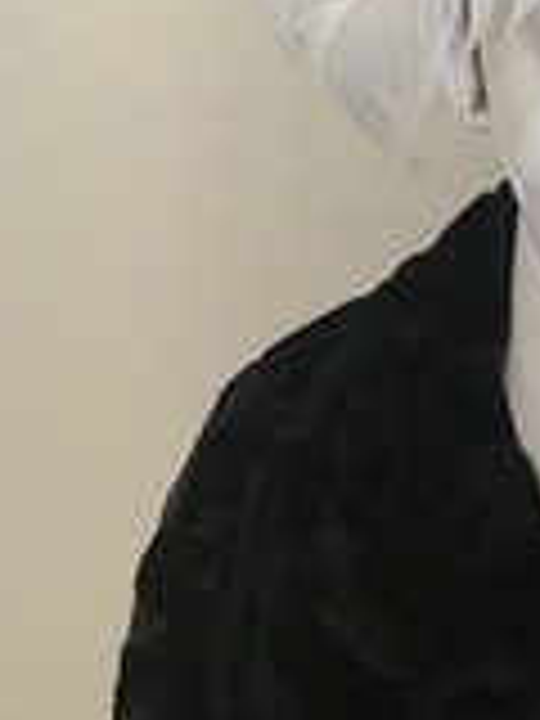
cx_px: 693
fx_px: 1664
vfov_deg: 22.5
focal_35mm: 80
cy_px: -148
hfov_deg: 17.4
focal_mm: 4.15
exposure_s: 1/33
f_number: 2.2
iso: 160
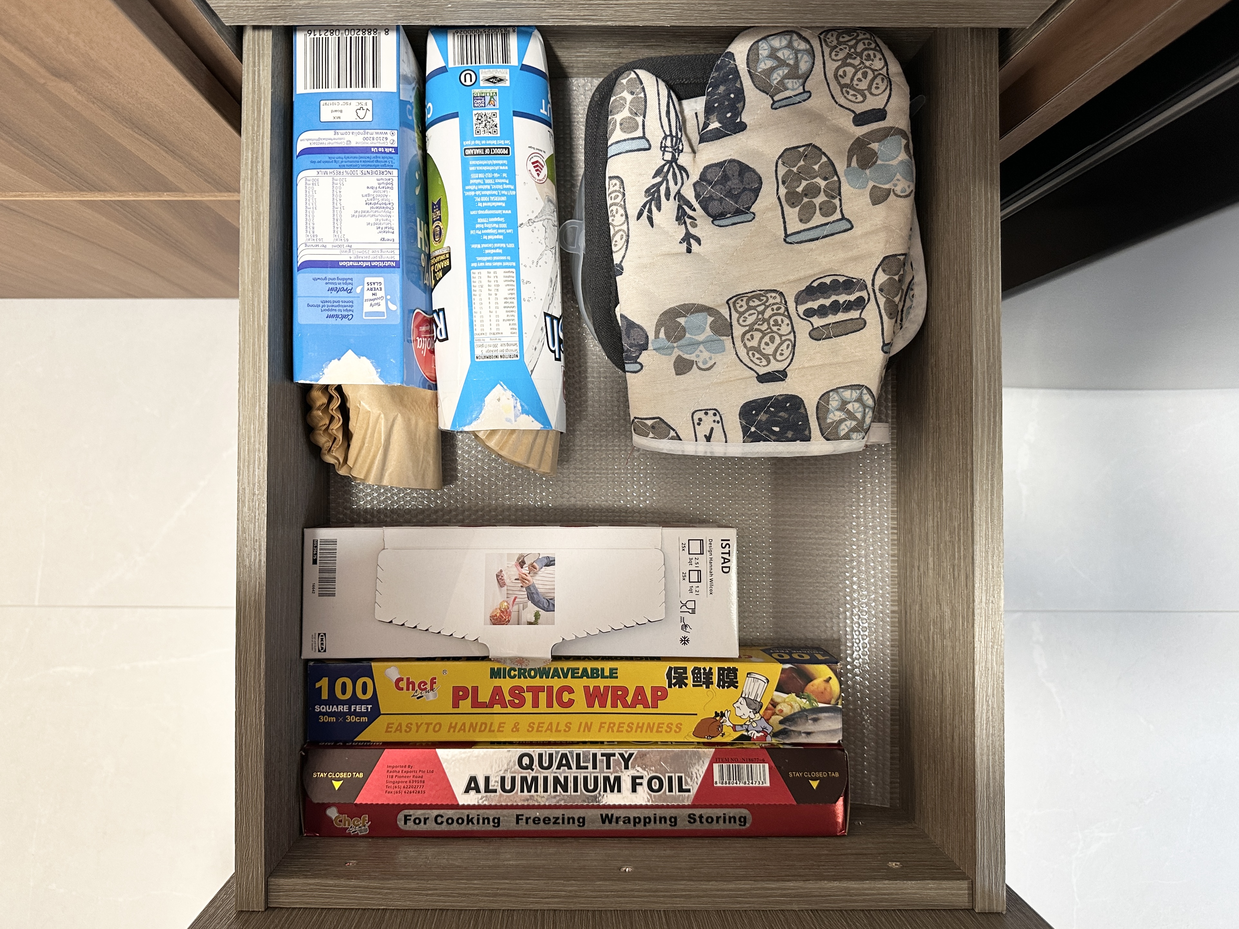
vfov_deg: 56.8
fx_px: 859
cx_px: 620
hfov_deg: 71.6
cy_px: 464
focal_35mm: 24
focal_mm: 6.86
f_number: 1.78
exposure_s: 1/100
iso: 200
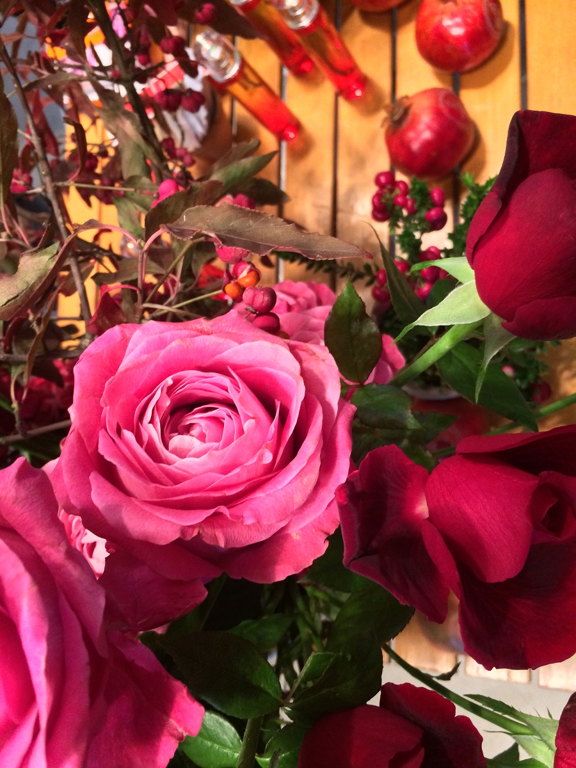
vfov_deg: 61.7
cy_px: 384
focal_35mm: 29
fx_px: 643
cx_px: 288
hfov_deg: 48.2
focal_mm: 4.15
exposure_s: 1/25
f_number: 2.2
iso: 320
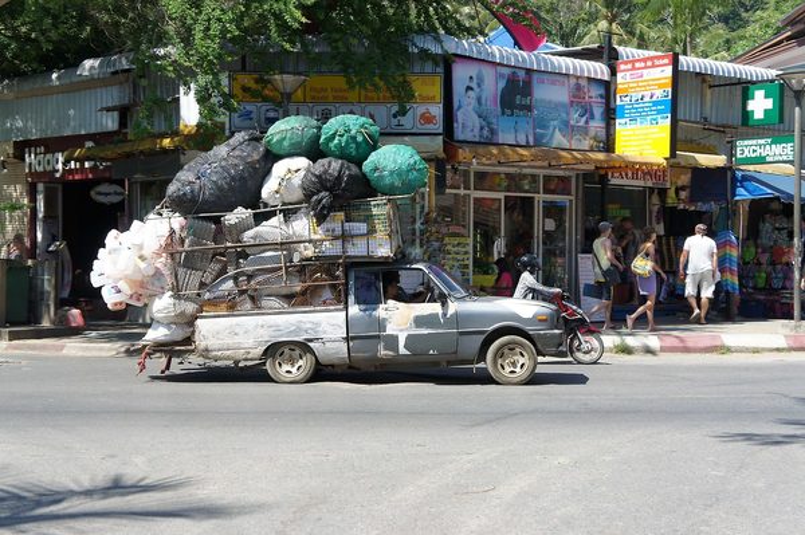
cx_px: 402
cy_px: 268
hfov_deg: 32.7
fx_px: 1374
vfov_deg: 22.0
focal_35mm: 62
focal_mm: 41
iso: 200
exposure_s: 1/250
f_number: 8
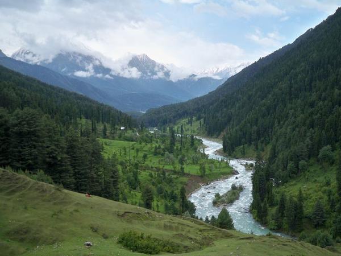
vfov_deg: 40.7
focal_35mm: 35
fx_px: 345
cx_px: 170
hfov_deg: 52.6
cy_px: 128
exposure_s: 1/500
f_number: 3.1
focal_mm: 6.3
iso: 160
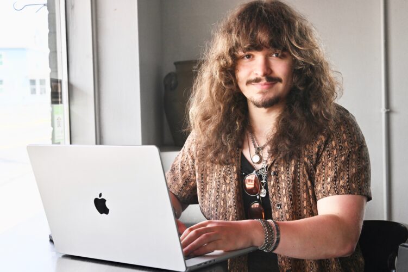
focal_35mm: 58
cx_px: 204
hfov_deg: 34.5
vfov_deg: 23.4
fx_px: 657
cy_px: 136
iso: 1000
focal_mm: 58
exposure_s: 1/400
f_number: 7.1
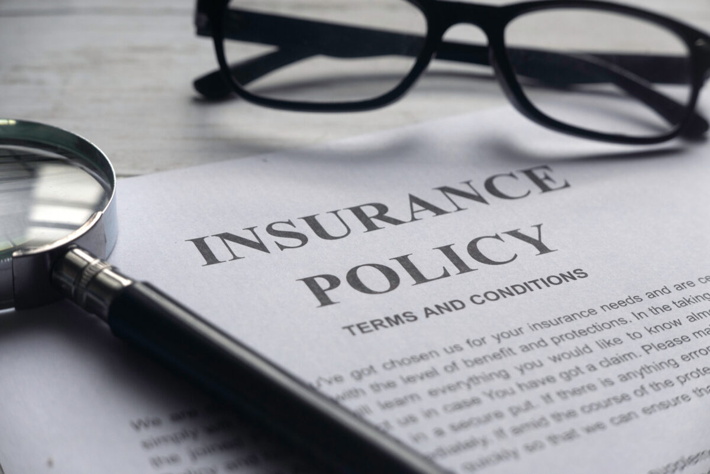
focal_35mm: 75
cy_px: 237
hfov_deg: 27.0
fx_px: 1480
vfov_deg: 18.2
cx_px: 355
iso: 200
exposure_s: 1/125
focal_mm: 34
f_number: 4
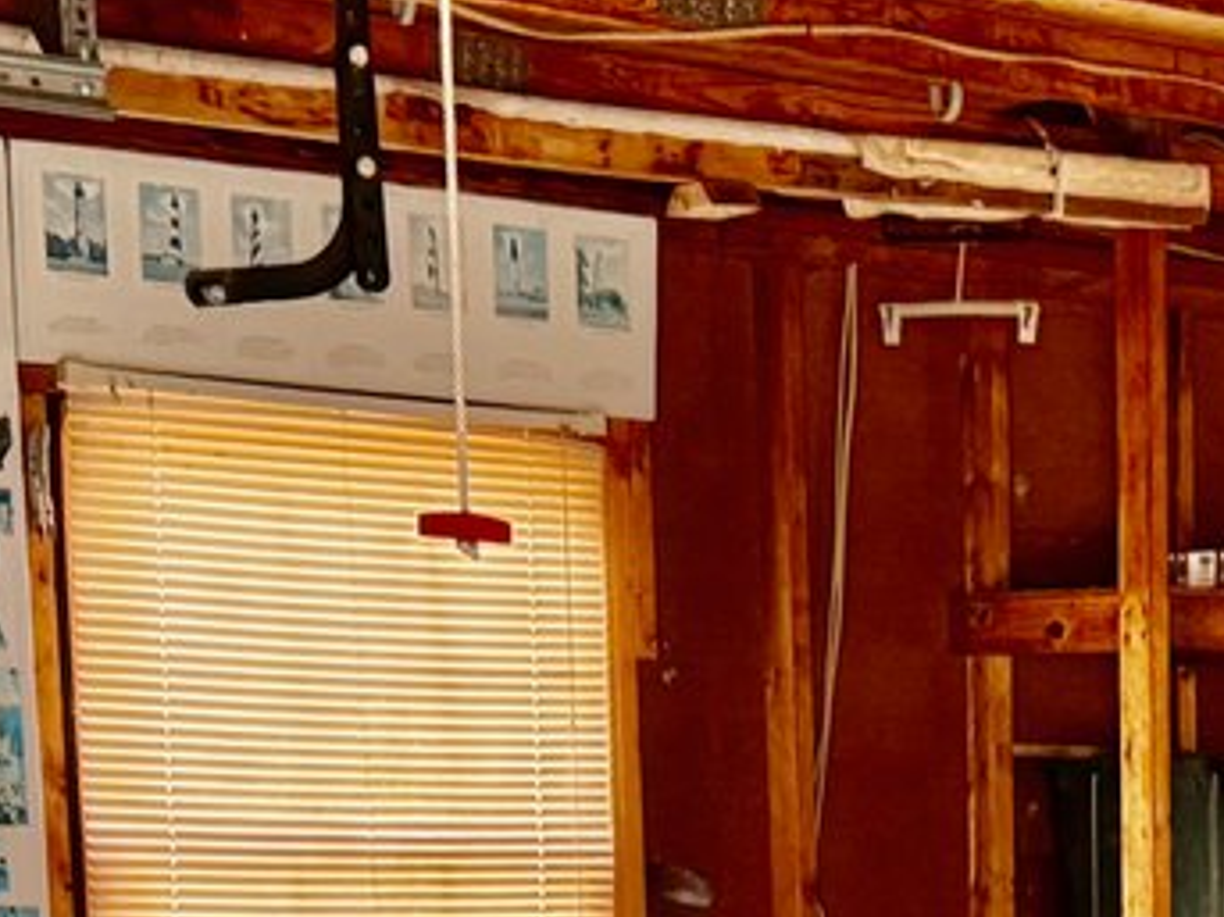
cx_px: 1460
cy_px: 1522
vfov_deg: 12.9
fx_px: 3747
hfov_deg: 17.7
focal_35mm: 106
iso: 800
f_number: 1.78
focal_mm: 6.76
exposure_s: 1/44
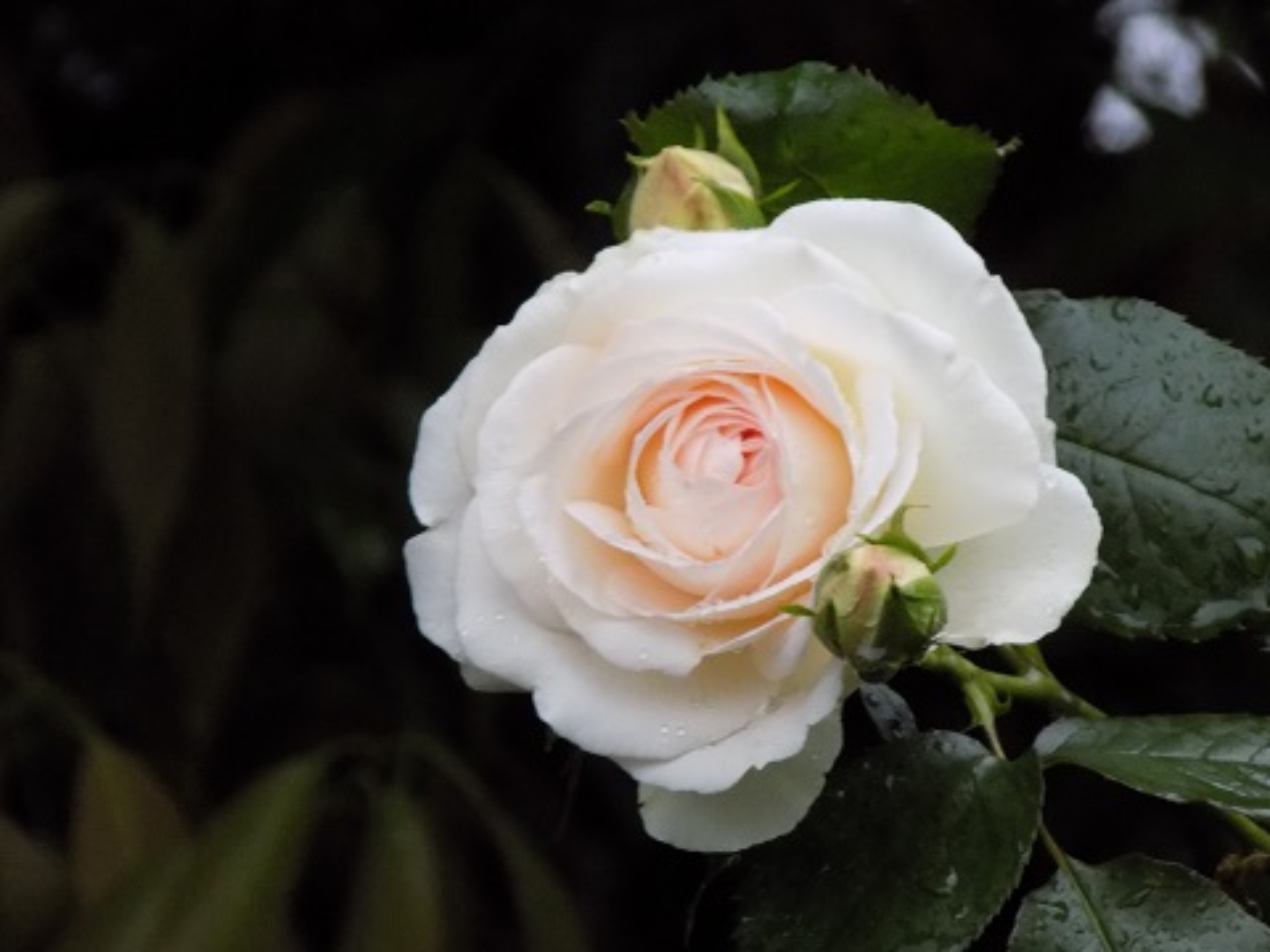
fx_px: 19702
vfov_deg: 2.8
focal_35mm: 537
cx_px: 635
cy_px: 476
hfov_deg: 3.7
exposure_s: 1/13
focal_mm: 95.4
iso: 400
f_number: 5.9
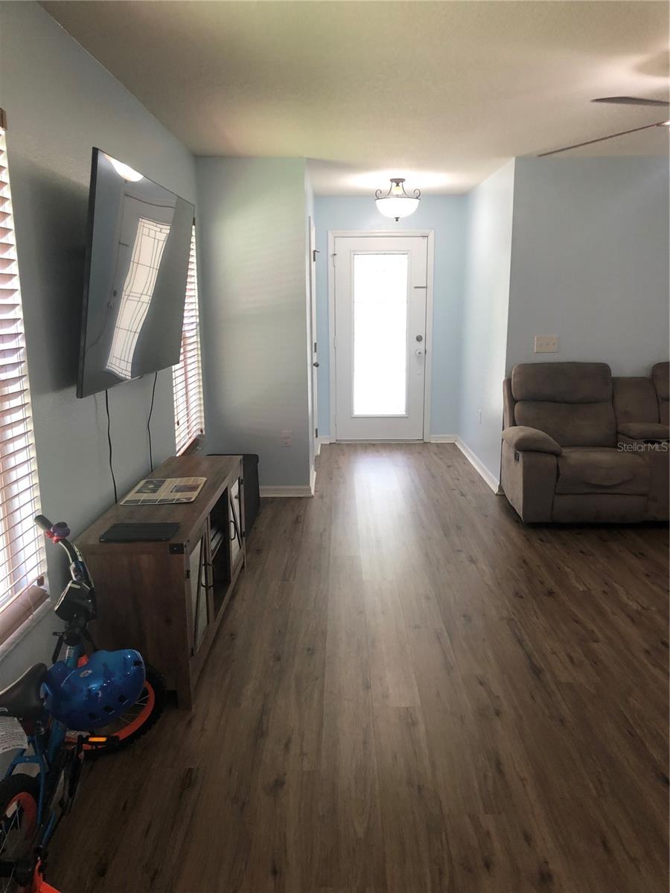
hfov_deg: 49.7
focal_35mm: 28
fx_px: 723
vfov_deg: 63.4
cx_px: 335
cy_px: 446
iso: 32
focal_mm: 3.99
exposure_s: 1/30
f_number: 1.8
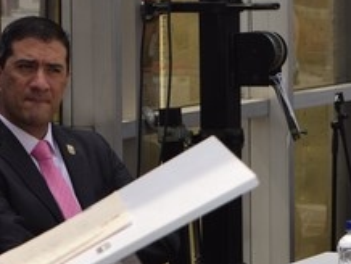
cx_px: -48
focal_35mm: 316
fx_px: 3207
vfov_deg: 4.7
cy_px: 61
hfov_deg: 6.2
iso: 100
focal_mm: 55
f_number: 7.1
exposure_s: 1/200
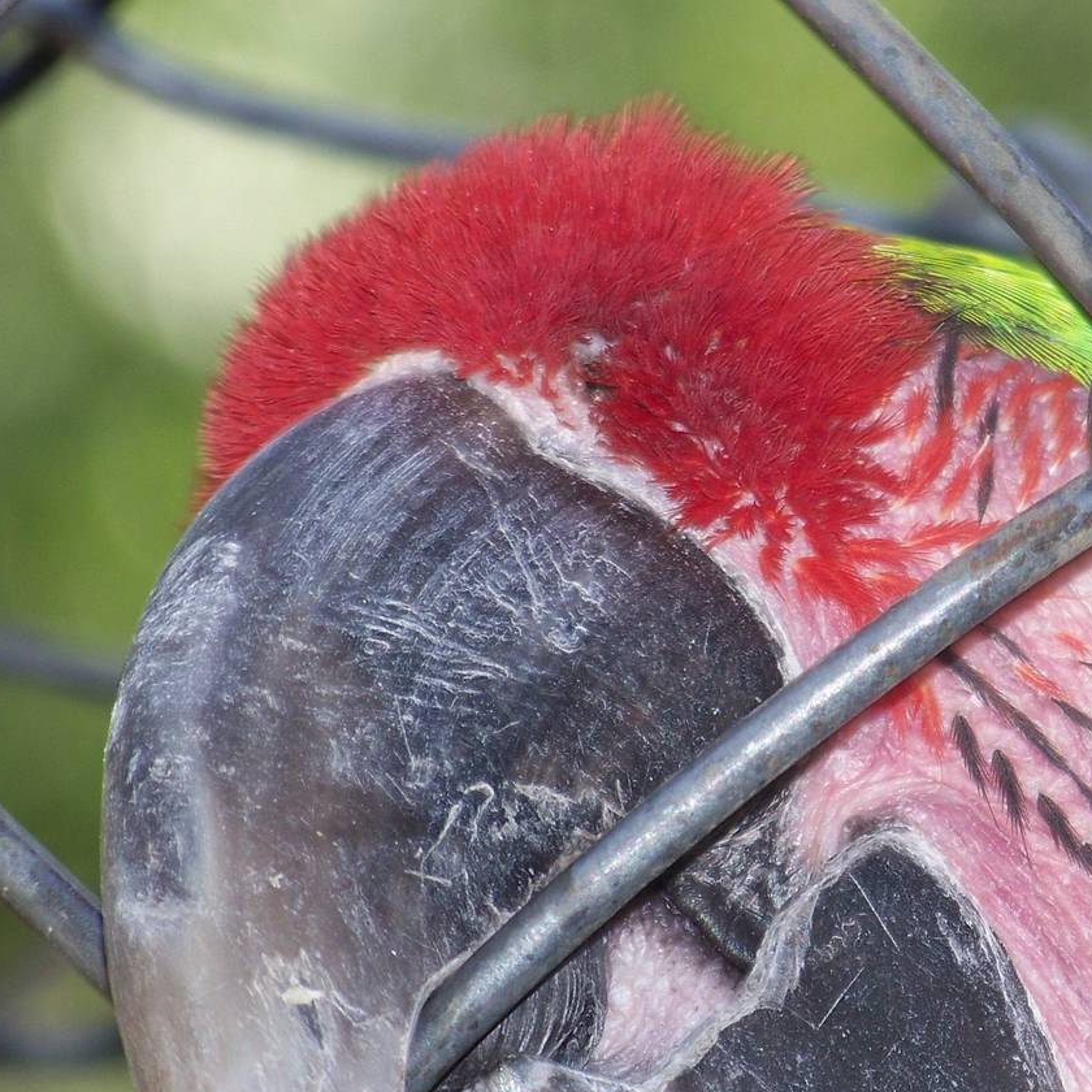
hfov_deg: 2.4
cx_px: 798
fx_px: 25947
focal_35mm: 727
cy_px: 738
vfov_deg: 2.4
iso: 64
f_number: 4.8
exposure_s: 1/100
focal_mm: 70.2
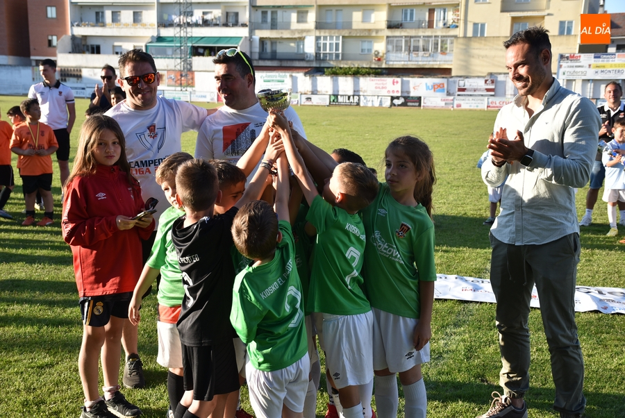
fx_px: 834
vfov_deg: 28.1
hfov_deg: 41.1
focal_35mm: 48
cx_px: 312
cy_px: 209
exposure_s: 1/250
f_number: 4
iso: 100
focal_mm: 32
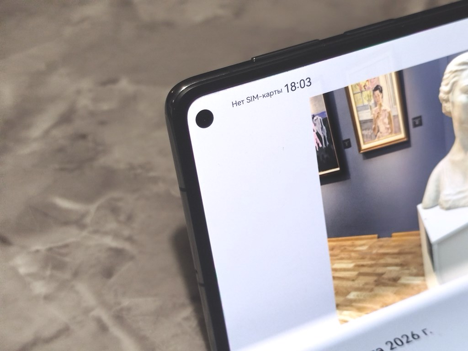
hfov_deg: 32.2
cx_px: 234
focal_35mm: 60
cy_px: 176
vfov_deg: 24.4
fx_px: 811
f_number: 1.7
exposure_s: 1/33
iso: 200
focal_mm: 5.31
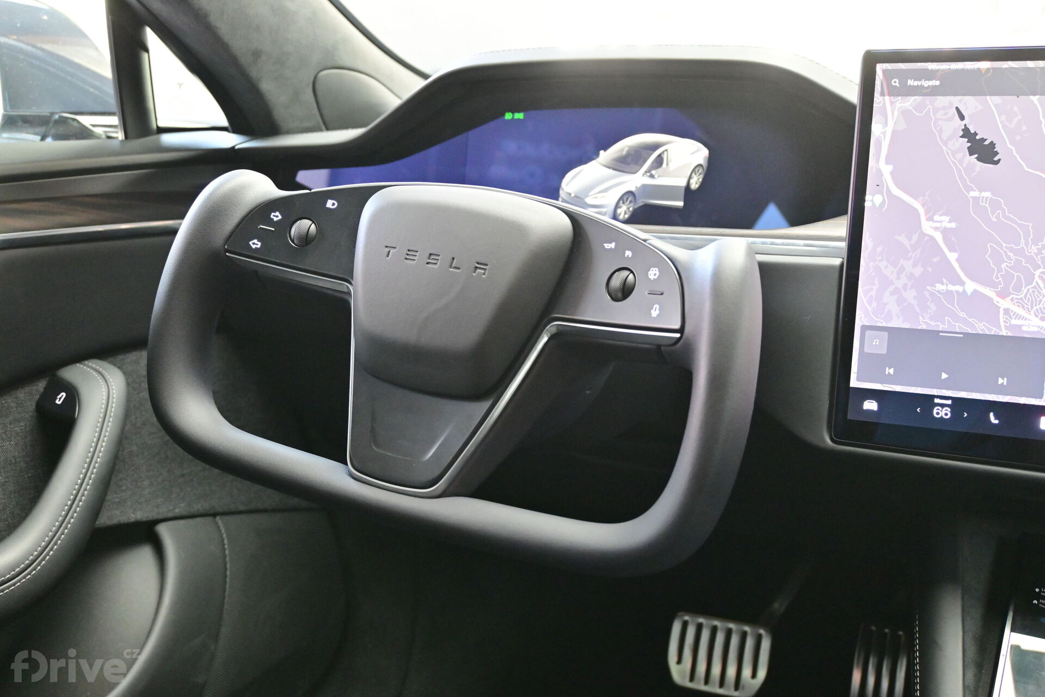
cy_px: 348
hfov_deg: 47.2
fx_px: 1197
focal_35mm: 41
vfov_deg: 32.4
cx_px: 522
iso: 2000
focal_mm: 27.5
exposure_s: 1/40
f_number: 4.5
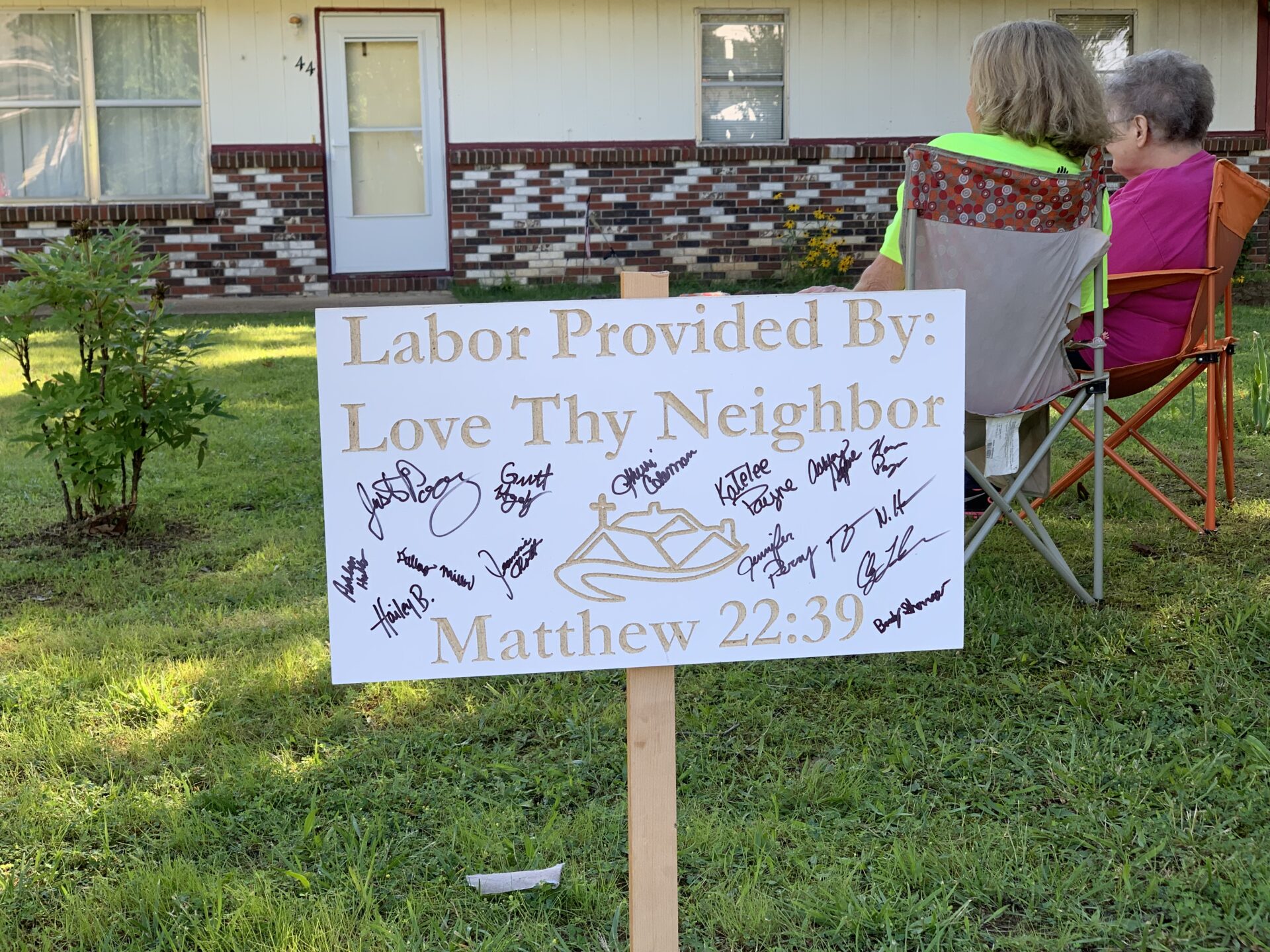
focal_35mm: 52
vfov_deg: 28.0
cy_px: 476
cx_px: 635
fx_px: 1908
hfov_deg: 36.8
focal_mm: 6
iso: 20
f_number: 2.4
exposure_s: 1/122
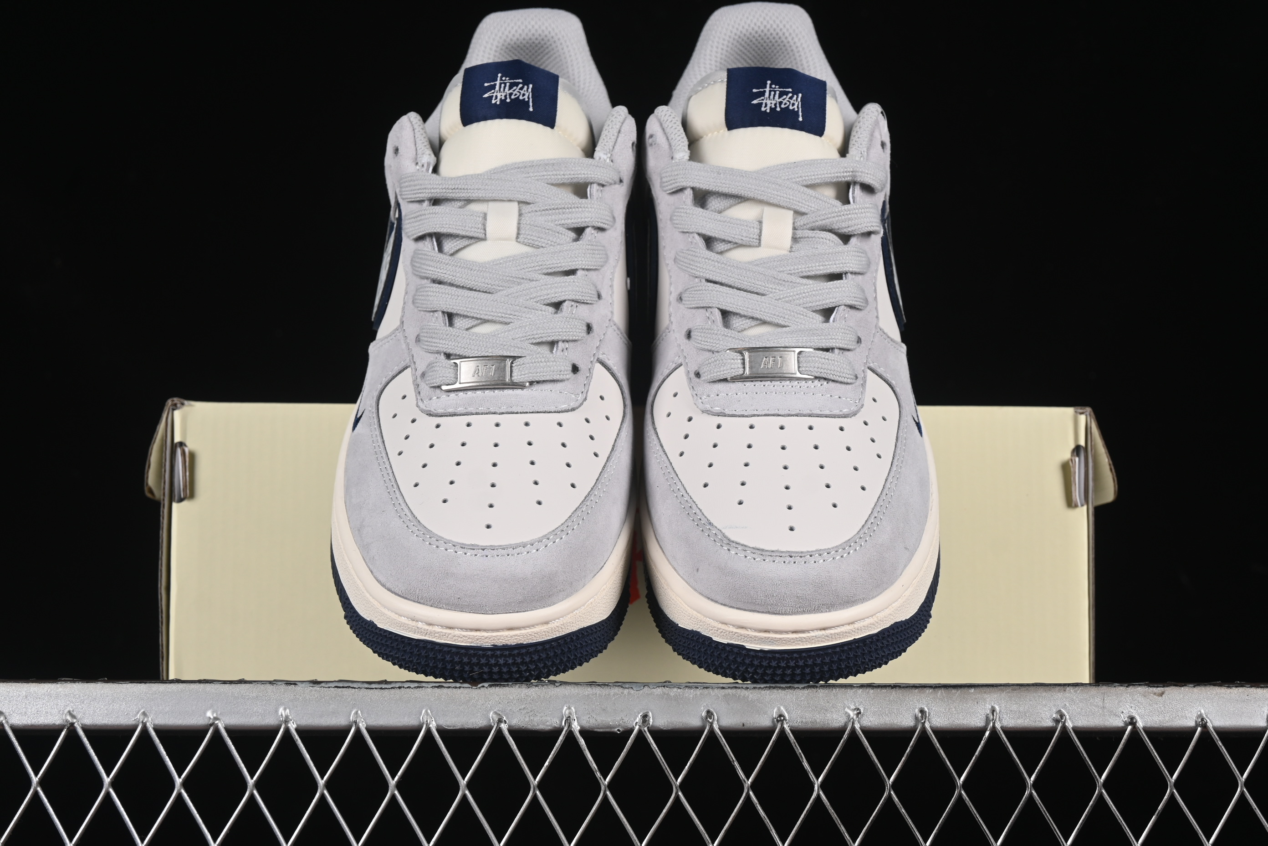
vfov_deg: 18.2
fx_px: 2641
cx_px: 634
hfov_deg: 27.0
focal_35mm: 75
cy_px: 423
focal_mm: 50
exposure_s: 1/80
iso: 160
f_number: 8
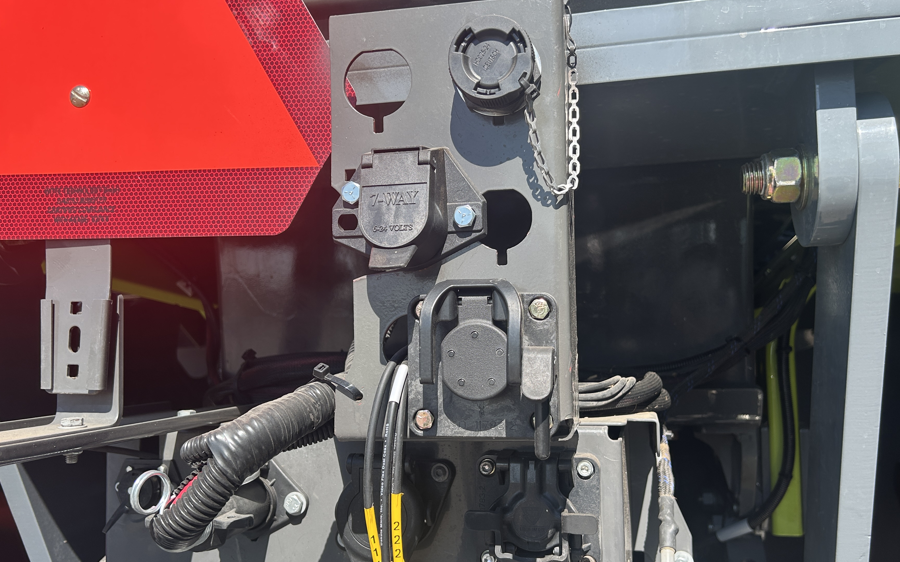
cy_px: 303
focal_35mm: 32
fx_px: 785
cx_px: 470
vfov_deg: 39.4
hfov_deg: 59.6
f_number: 1.5
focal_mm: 5.7
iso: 50
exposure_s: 1/1238
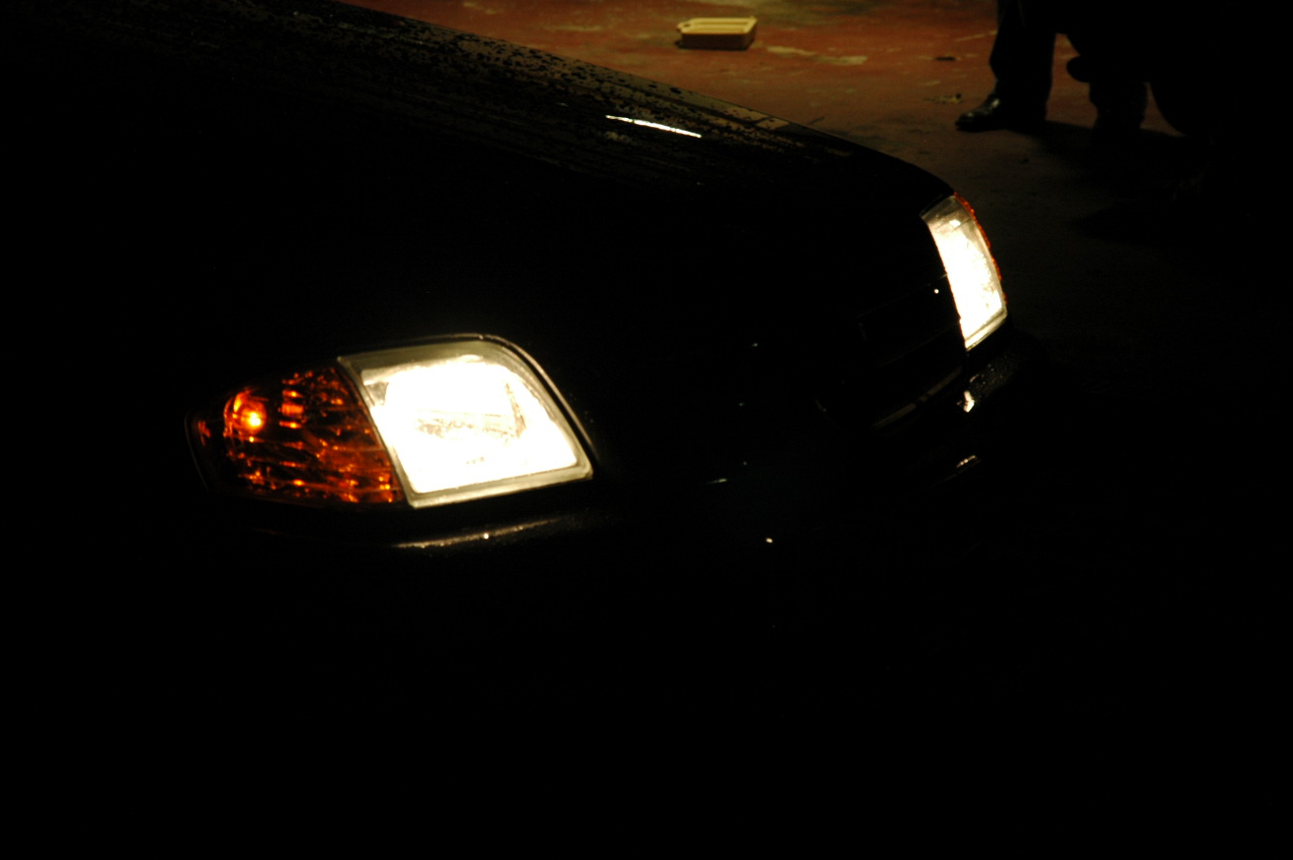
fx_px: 4306
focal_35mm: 120
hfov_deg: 17.1
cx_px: 624
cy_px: 425
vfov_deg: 11.4
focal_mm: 70
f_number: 5.6
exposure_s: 1/8
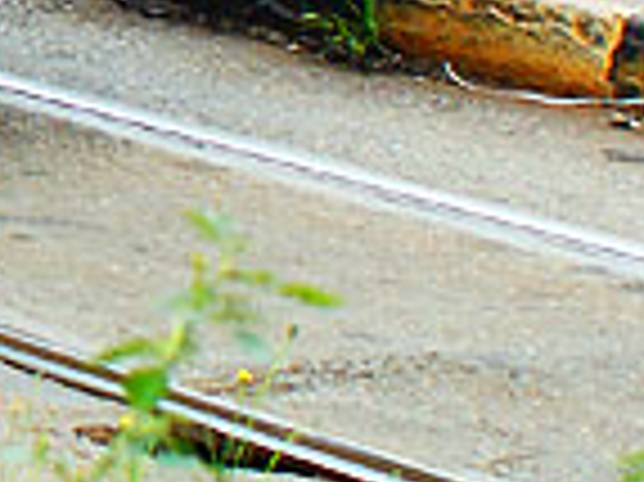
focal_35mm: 361
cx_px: -1293
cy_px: -806
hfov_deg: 5.2
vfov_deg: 4.0
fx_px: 6719
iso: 400
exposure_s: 1/500
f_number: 4
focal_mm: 35
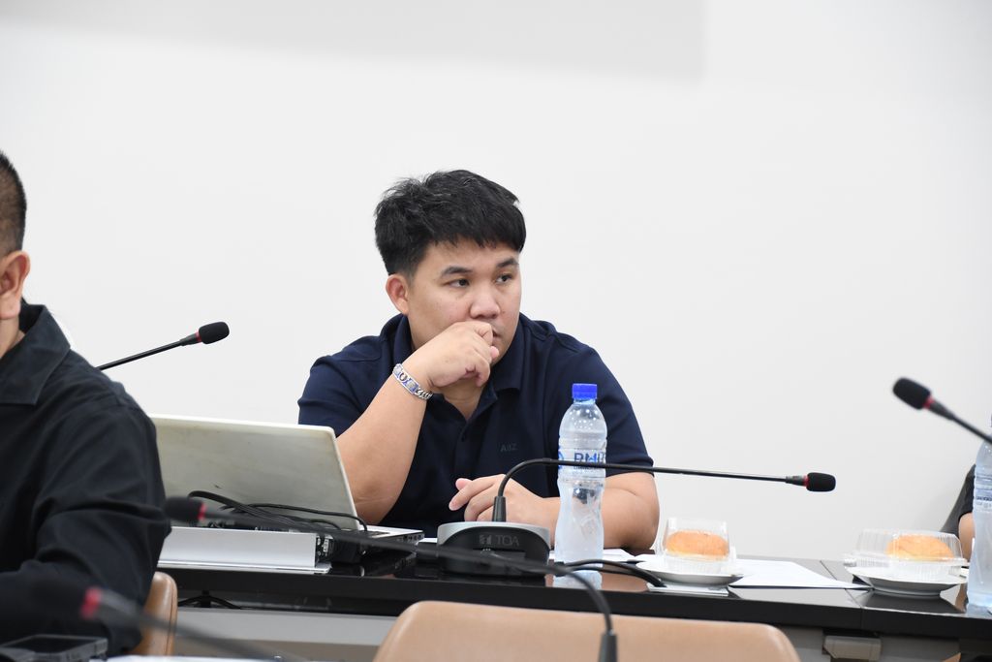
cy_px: 331
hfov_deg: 13.7
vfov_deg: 9.2
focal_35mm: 150
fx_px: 4134
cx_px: 496
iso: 1600
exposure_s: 1/30
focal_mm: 100
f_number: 5.6
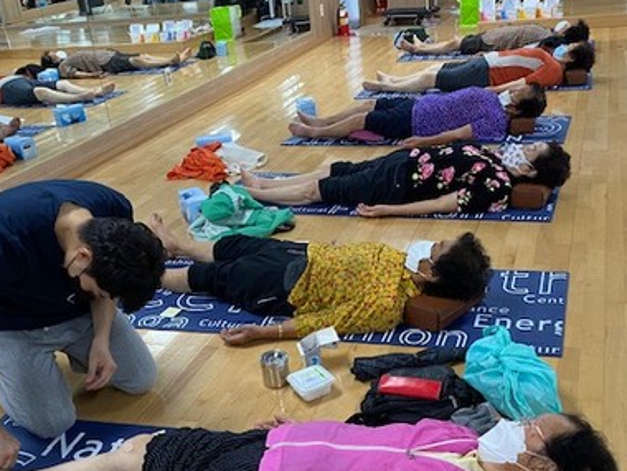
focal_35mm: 41
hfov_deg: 45.8
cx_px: 304
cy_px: 322
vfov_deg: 34.7
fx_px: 743
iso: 125
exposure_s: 1/60
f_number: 1.8
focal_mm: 4.25
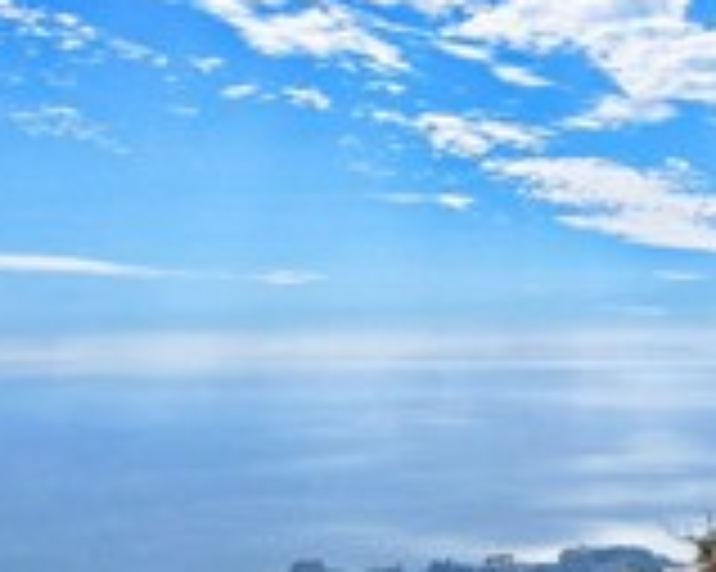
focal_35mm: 63
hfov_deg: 29.5
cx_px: 545
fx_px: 1334
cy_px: 428
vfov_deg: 23.9
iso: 200
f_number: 14
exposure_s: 1/320
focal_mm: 8
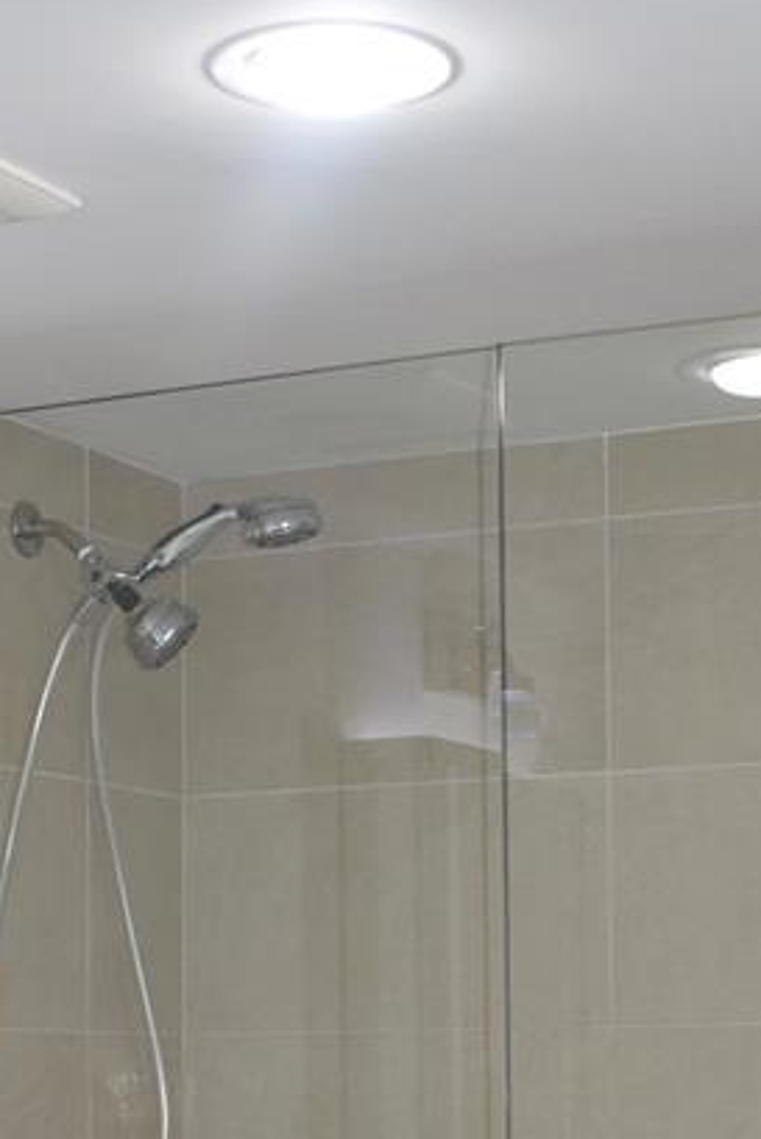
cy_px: 1072
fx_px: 2929
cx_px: 424
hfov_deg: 14.8
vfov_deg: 21.4
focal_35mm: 92
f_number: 5.6
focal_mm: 21
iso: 500
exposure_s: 1/125
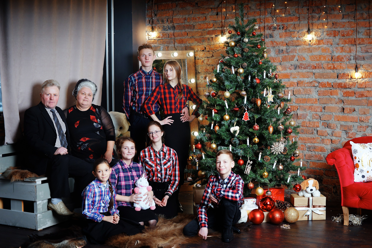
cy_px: 124
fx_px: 517
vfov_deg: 27.0
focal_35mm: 50
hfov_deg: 39.6
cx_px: 186
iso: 400
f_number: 3.5
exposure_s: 1/200
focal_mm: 50
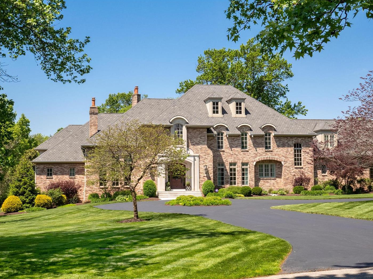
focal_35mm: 57
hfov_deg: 33.8
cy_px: 140
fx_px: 614
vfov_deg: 25.7
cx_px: 192
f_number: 8
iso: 400
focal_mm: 26
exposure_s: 1/800
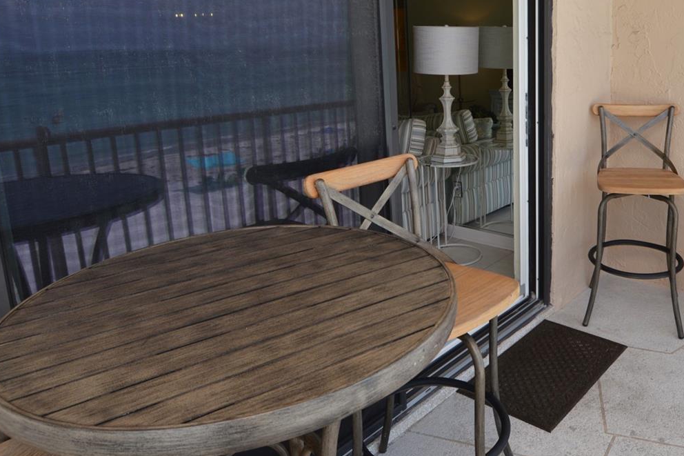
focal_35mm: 29
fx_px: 551
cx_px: 456
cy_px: 162
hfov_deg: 62.1
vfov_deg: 44.5
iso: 100
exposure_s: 1/125
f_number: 5.6
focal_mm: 12
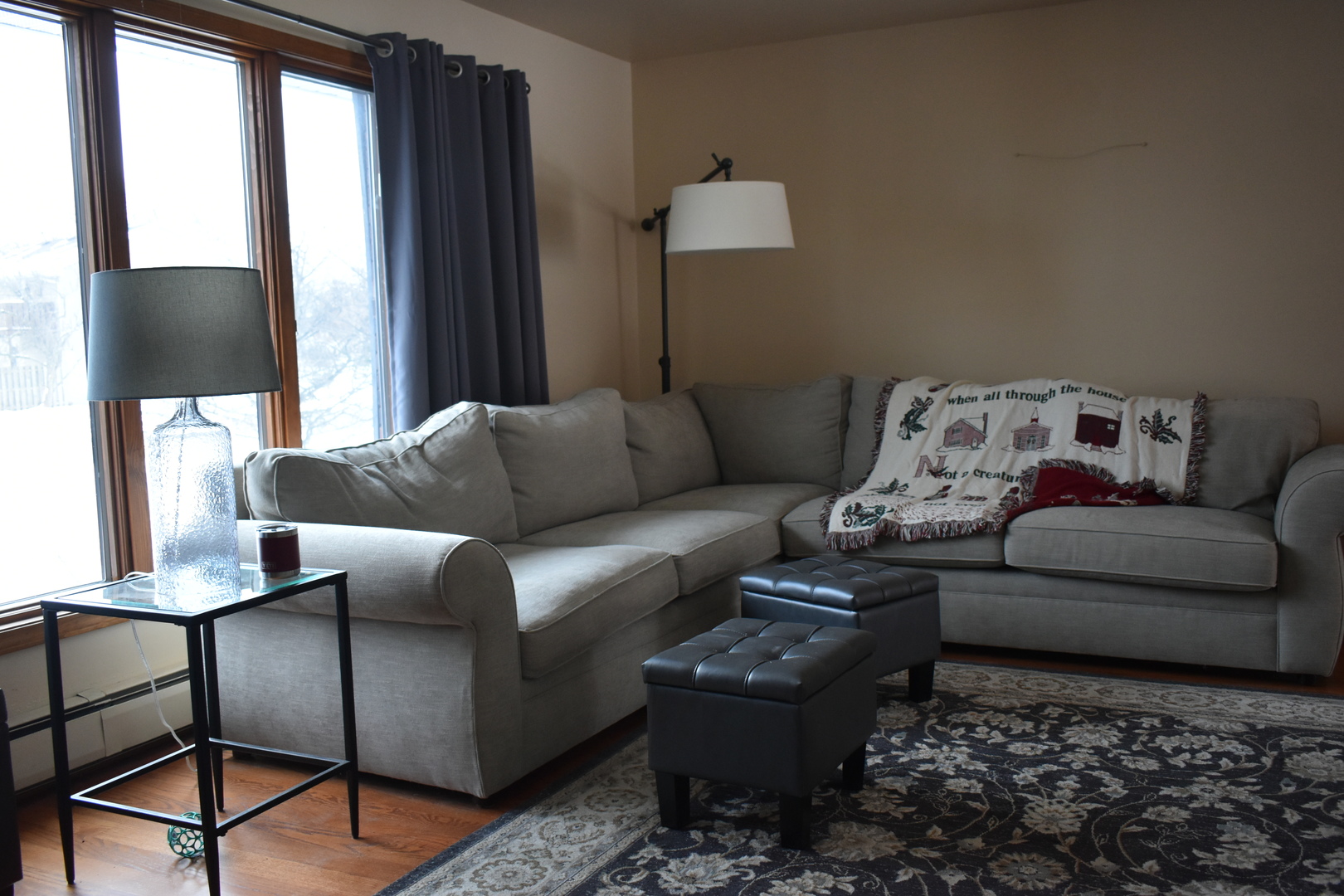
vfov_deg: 41.7
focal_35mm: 32
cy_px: 448
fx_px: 1176
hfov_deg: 59.5
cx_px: 672
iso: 900
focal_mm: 21
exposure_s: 1/125
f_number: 3.8
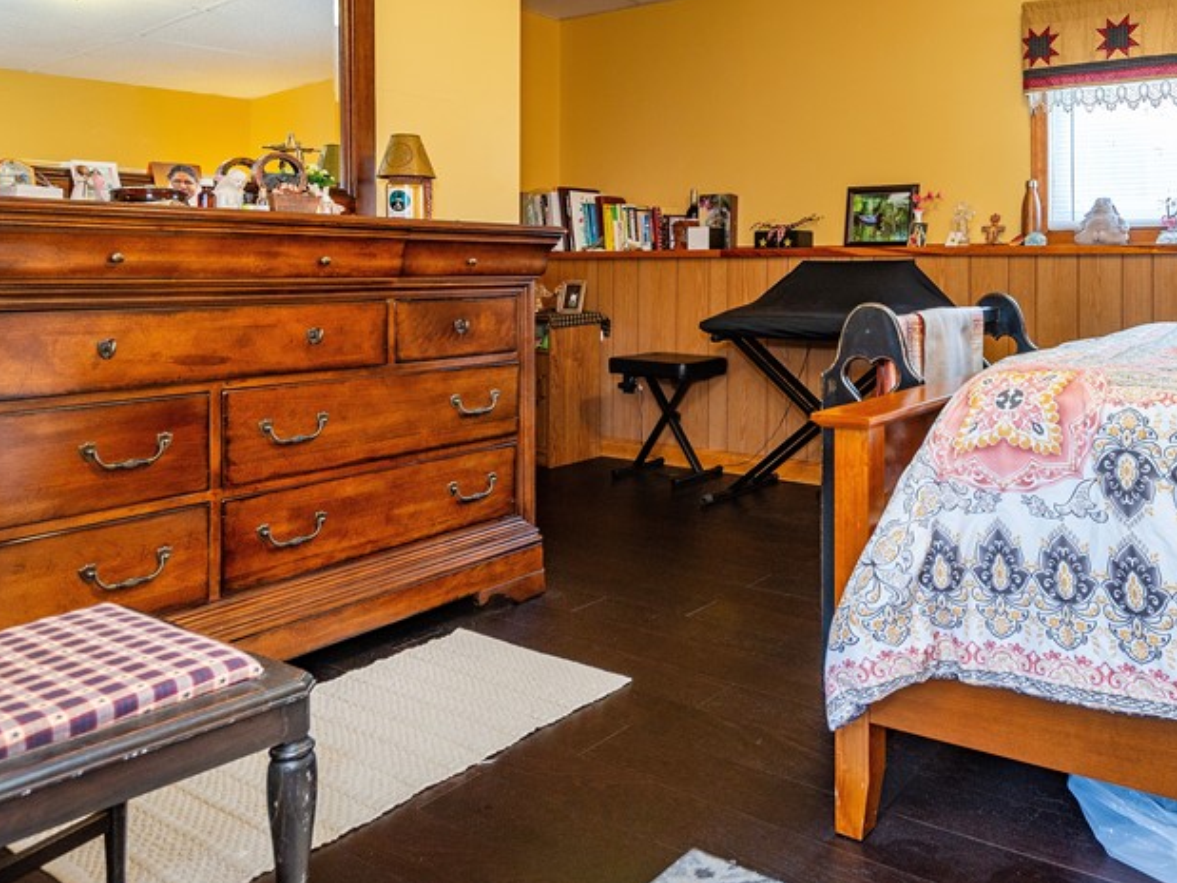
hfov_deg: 62.5
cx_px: 844
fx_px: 918
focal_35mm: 27
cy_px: 261
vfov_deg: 50.0
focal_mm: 16
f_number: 6.3
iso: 320
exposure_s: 1/4
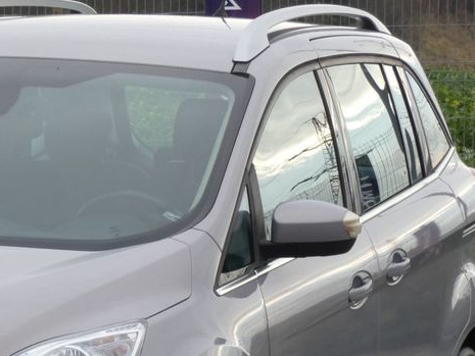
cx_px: 12
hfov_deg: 7.8
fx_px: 3473
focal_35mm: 253
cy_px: 358
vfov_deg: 5.9
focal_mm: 20.5
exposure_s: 1/125
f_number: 5.6
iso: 80
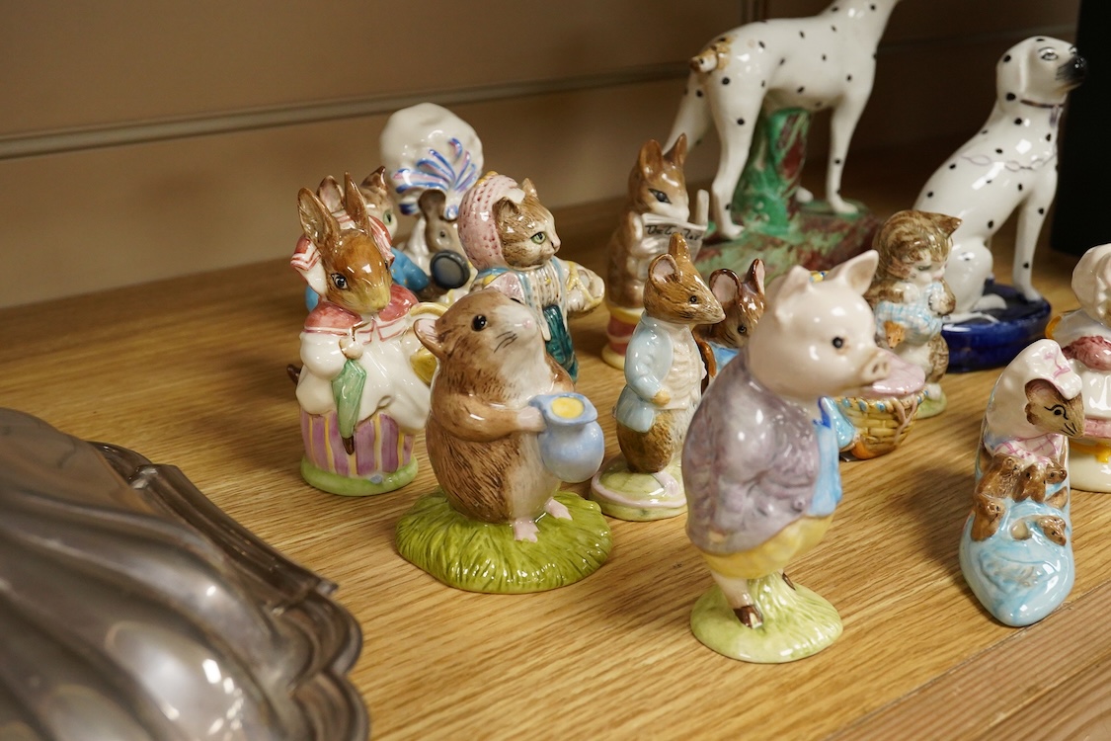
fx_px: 1389
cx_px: 556
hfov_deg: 43.6
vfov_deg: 29.9
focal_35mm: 45
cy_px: 370
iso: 2500
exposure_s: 1/160
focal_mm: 30
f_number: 10
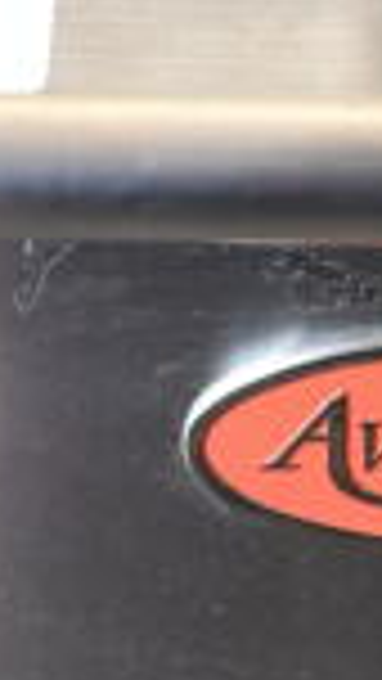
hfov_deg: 5.5
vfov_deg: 9.6
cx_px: 521
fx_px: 3945
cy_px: -299
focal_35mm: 219
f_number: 3.8
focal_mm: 23
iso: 560
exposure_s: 1/125
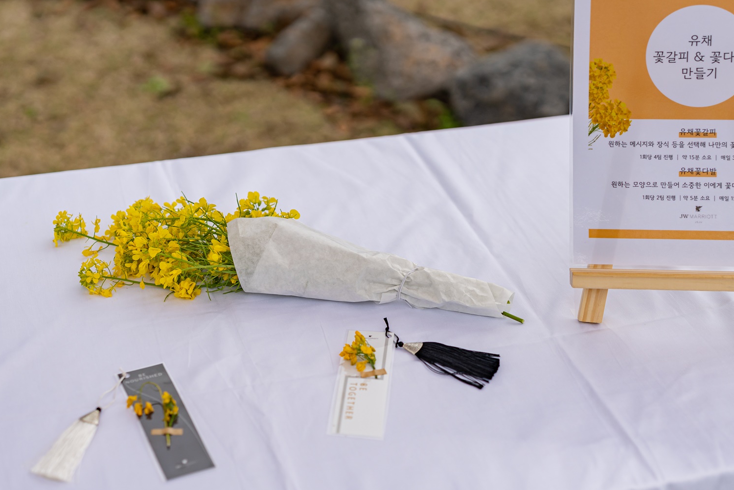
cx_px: 393
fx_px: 1305
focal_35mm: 64
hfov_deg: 31.4
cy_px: 229
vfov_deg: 21.2
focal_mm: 50
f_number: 2.2
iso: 100
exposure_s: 1/4000
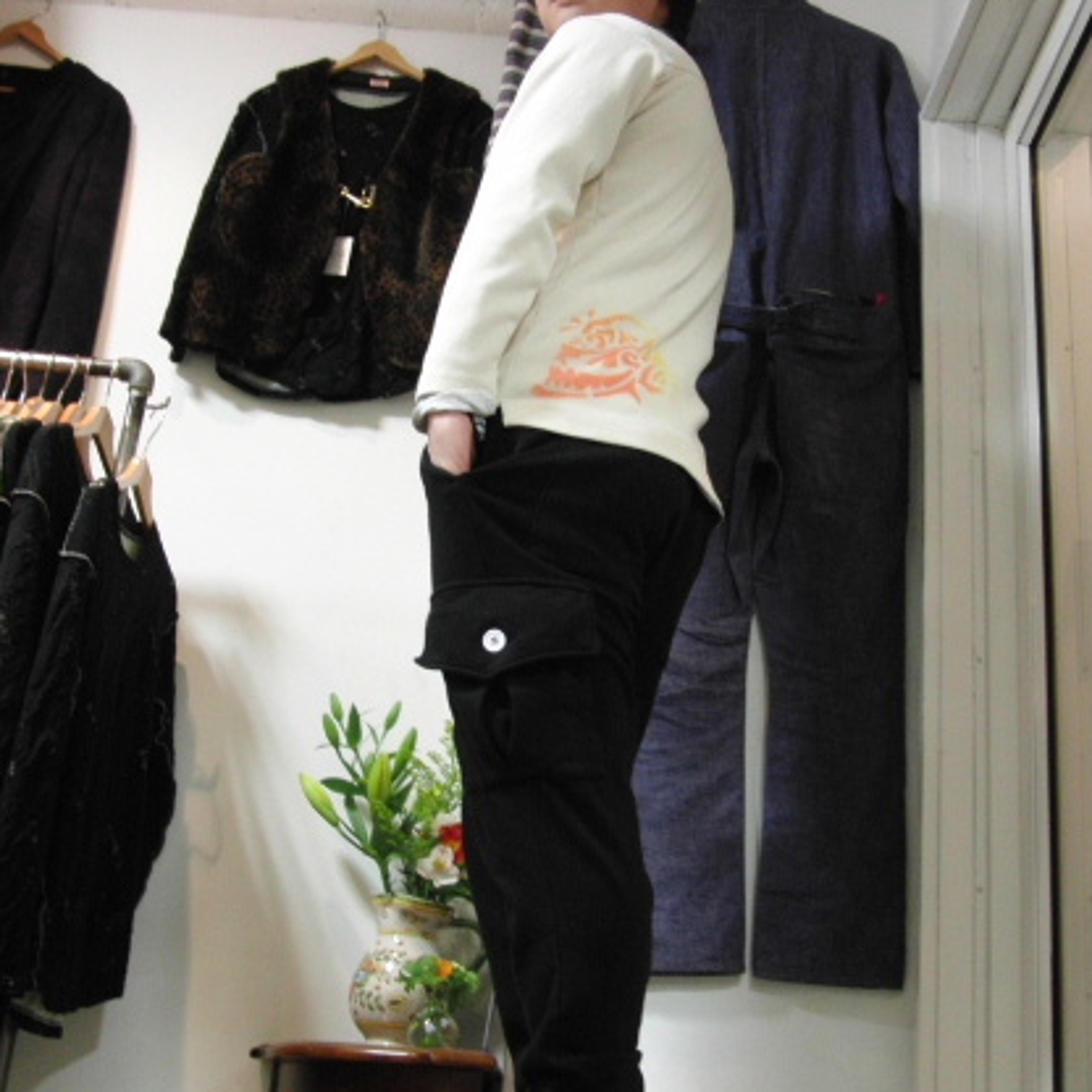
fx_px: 1570
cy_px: 570
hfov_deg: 38.3
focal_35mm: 44
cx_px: 549
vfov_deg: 38.3
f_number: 3.6
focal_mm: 6.42
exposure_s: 1/15
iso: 400
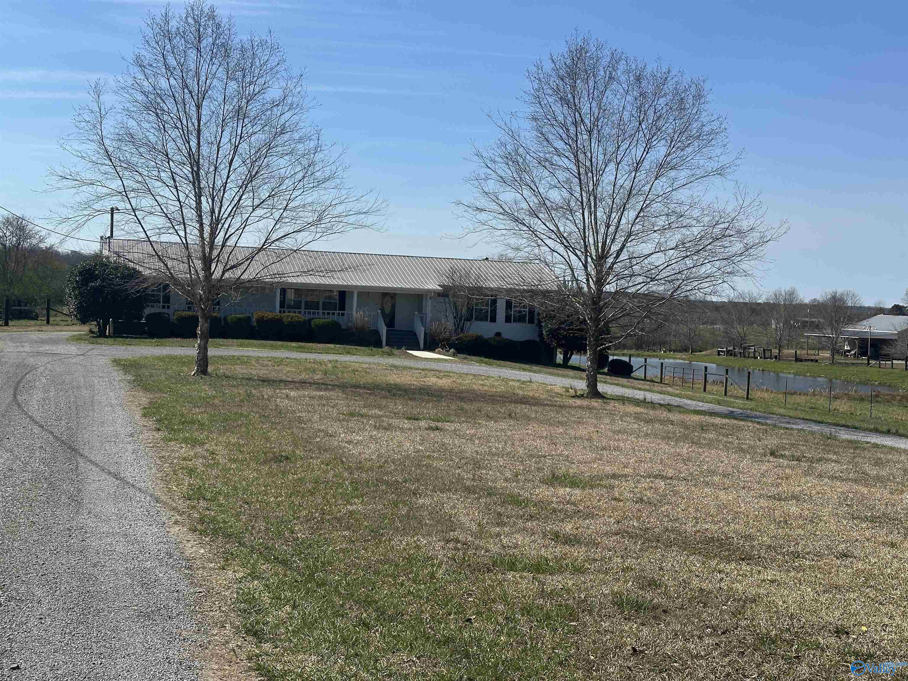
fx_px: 1259
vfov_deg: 30.3
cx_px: 454
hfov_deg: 39.7
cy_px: 340
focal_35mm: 48
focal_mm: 6.86
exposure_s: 1/5000
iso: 64
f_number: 1.78
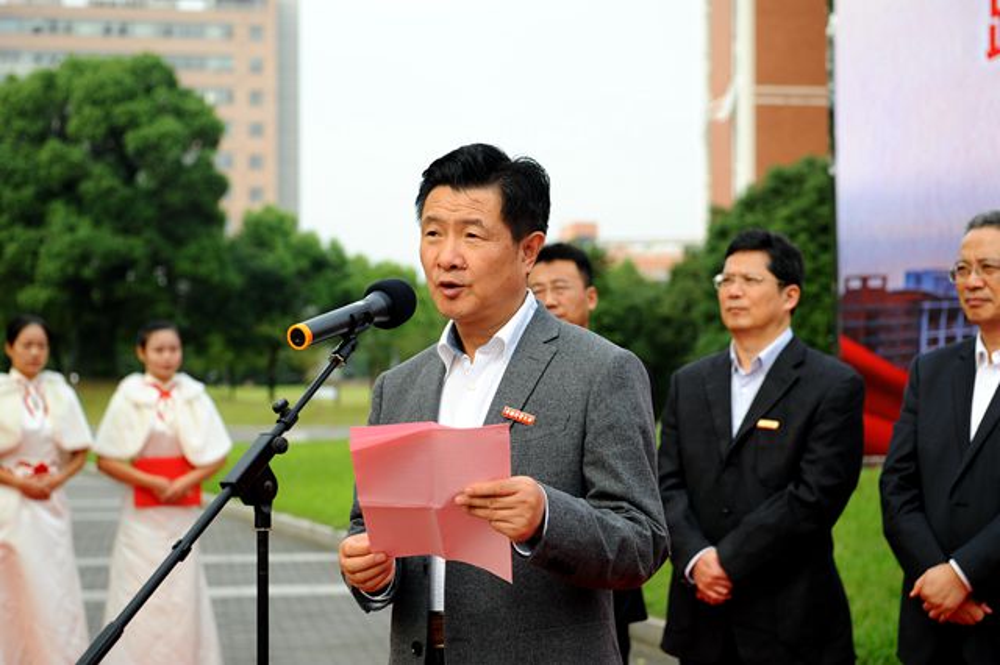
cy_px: 332
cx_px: 500
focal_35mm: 70
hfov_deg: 28.9
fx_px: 1943
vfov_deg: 19.4
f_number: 4.5
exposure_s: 1/500
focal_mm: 70
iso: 250
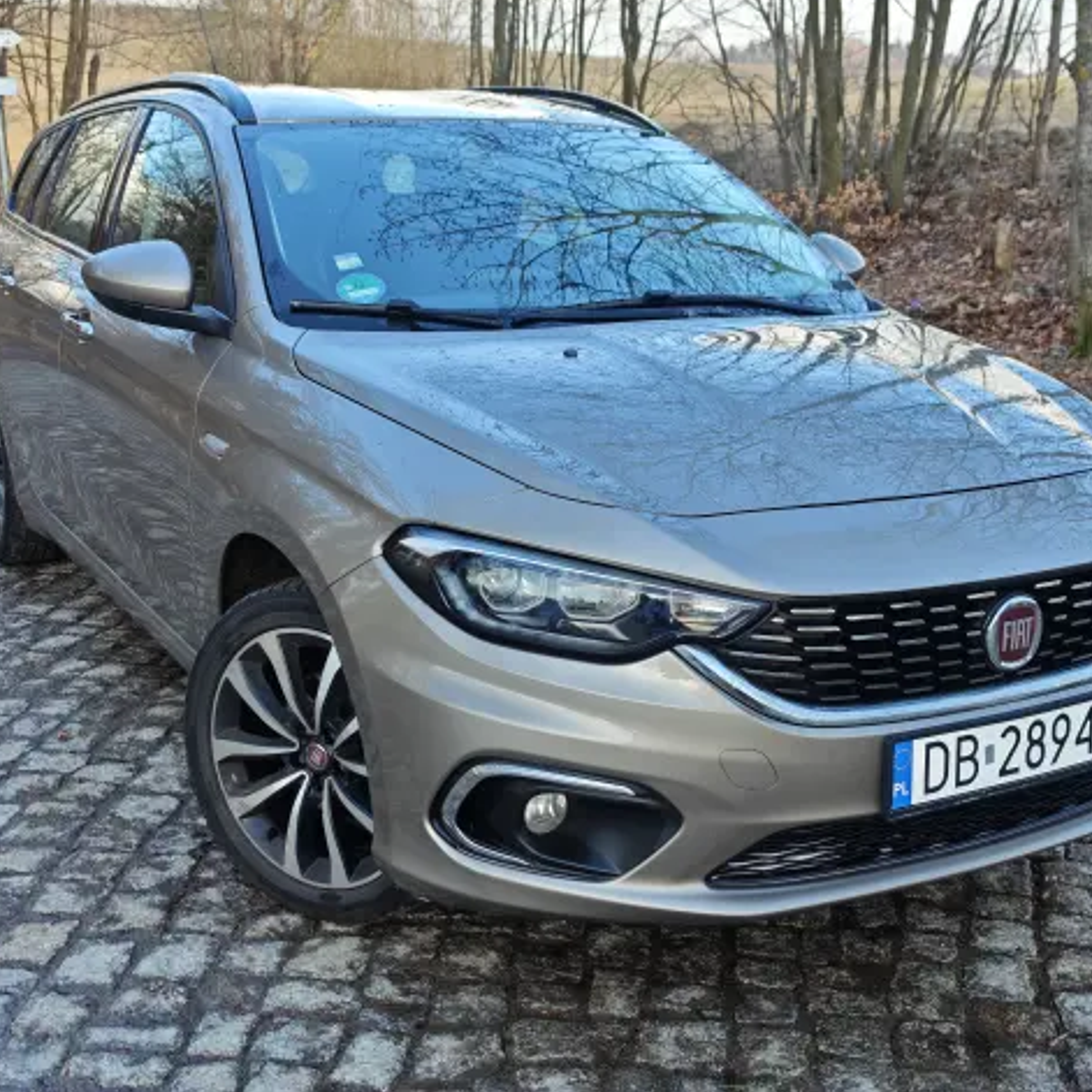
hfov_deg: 40.0
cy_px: 540
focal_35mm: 42
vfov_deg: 40.0
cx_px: 596
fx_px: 1499
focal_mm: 8.72
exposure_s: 1/172
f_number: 2
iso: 50
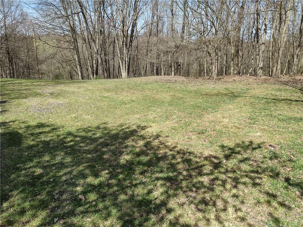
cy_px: 114
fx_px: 236
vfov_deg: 51.4
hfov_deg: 65.3
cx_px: 152
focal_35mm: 27
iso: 100
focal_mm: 4.71
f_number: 1.7
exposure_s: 1/951
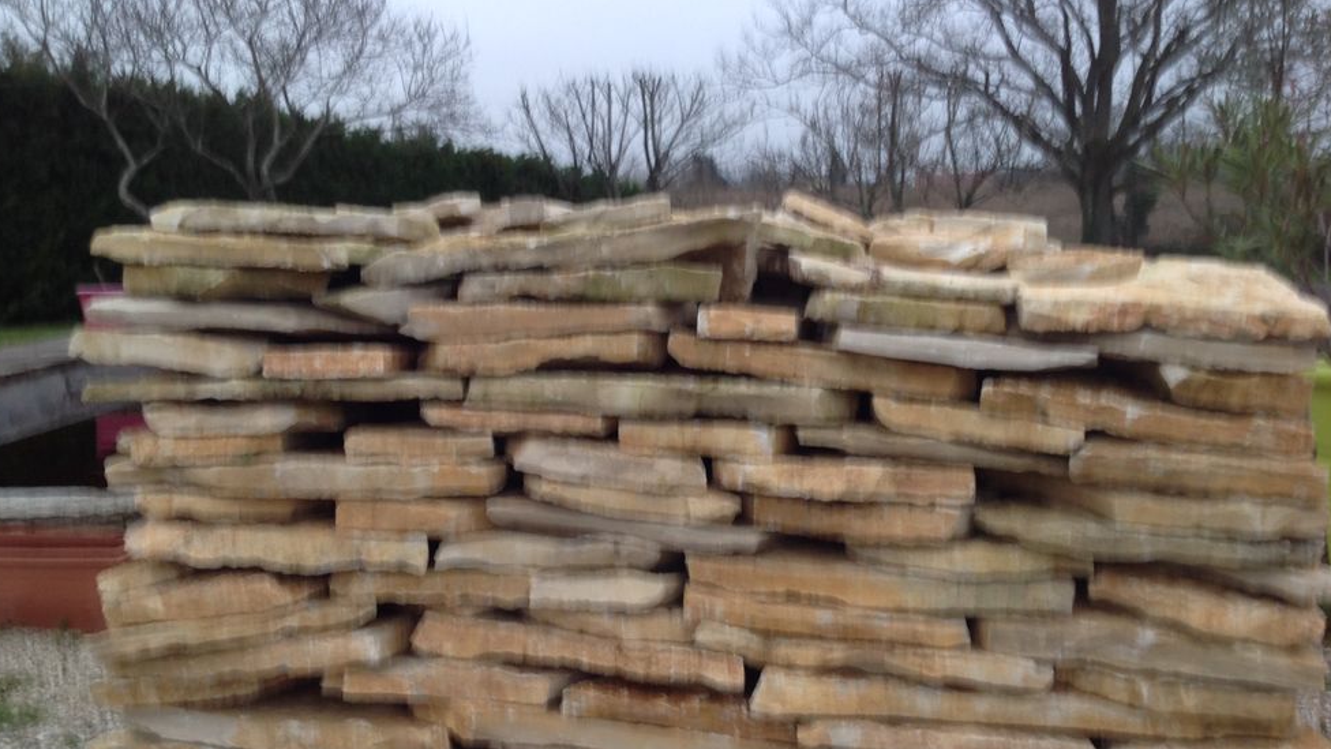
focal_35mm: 39
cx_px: 663
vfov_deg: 30.4
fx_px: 1376
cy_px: 396
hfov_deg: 51.6
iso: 64
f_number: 2.4
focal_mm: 4.28
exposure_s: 1/15
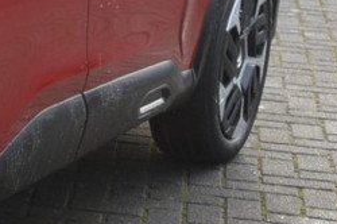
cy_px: 29
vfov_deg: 6.9
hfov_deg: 9.7
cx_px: -346
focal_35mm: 197
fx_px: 1842
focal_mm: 32
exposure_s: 1/200
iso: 400
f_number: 7.1
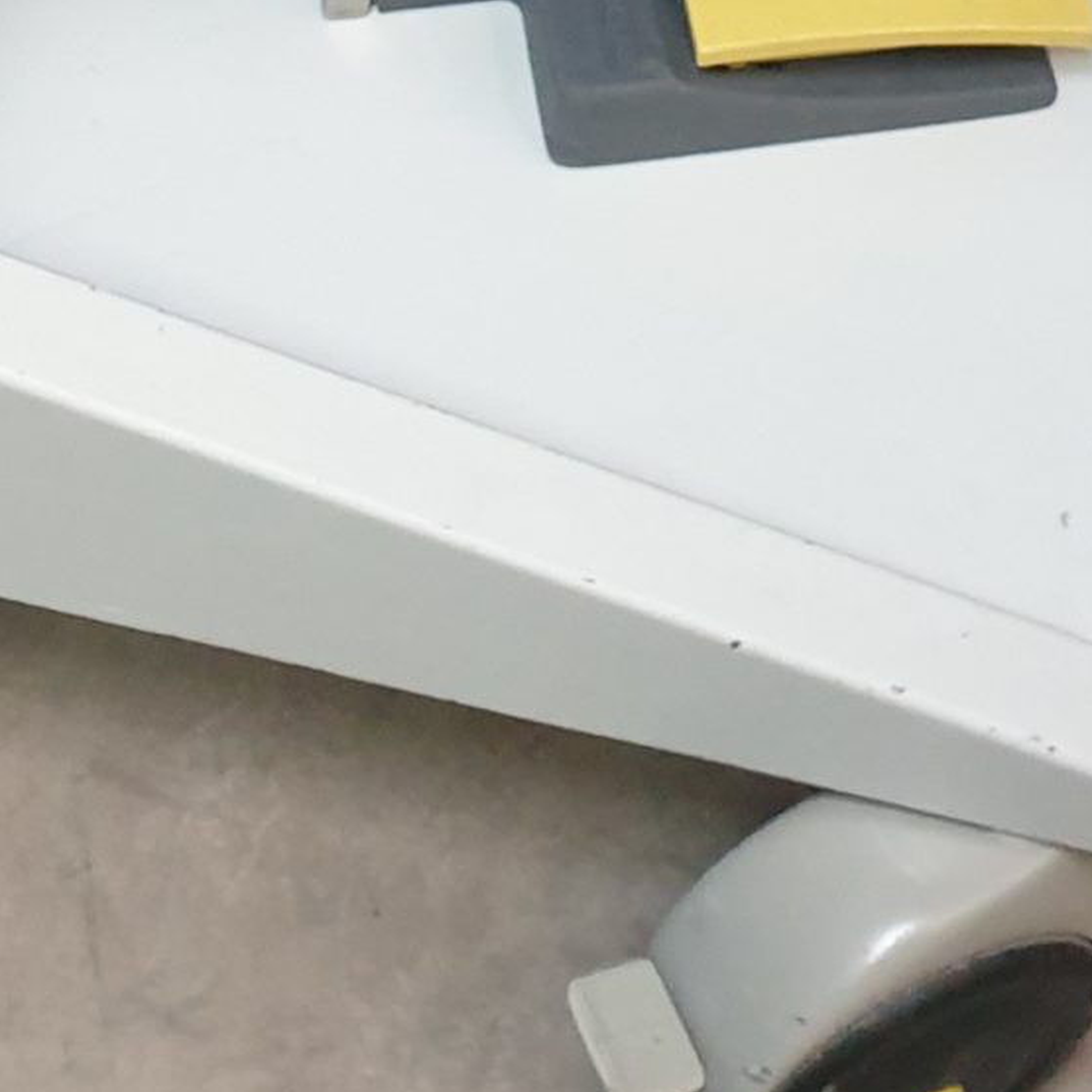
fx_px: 3783
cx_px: 376
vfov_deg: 13.5
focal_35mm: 106
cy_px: -1244
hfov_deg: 16.4
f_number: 2.4
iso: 320
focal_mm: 4.3
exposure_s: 1/50
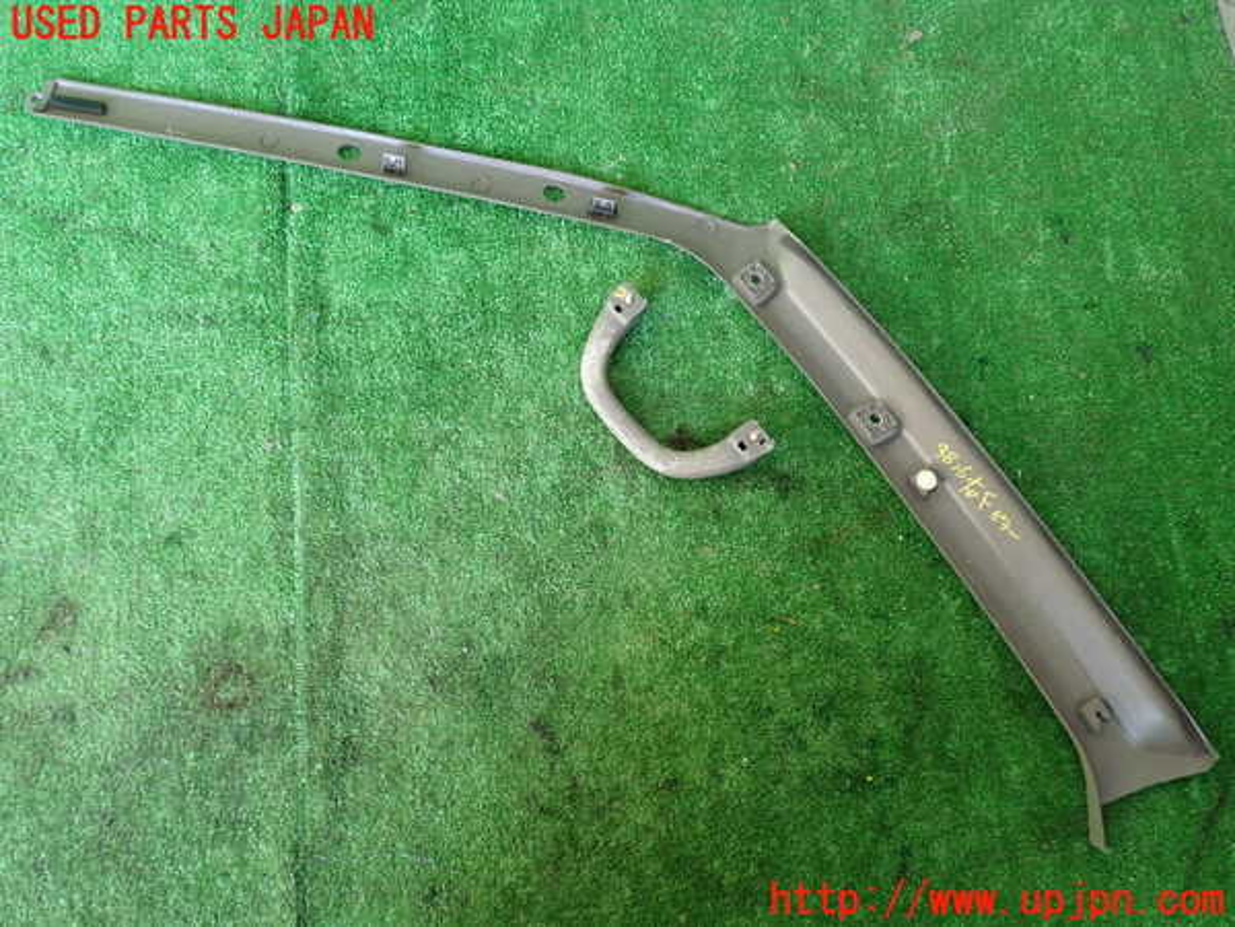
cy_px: 464
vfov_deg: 46.8
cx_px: 618
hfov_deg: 60.0
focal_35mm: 30
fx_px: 1070
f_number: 2.3
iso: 200
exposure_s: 1/40
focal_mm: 5.4
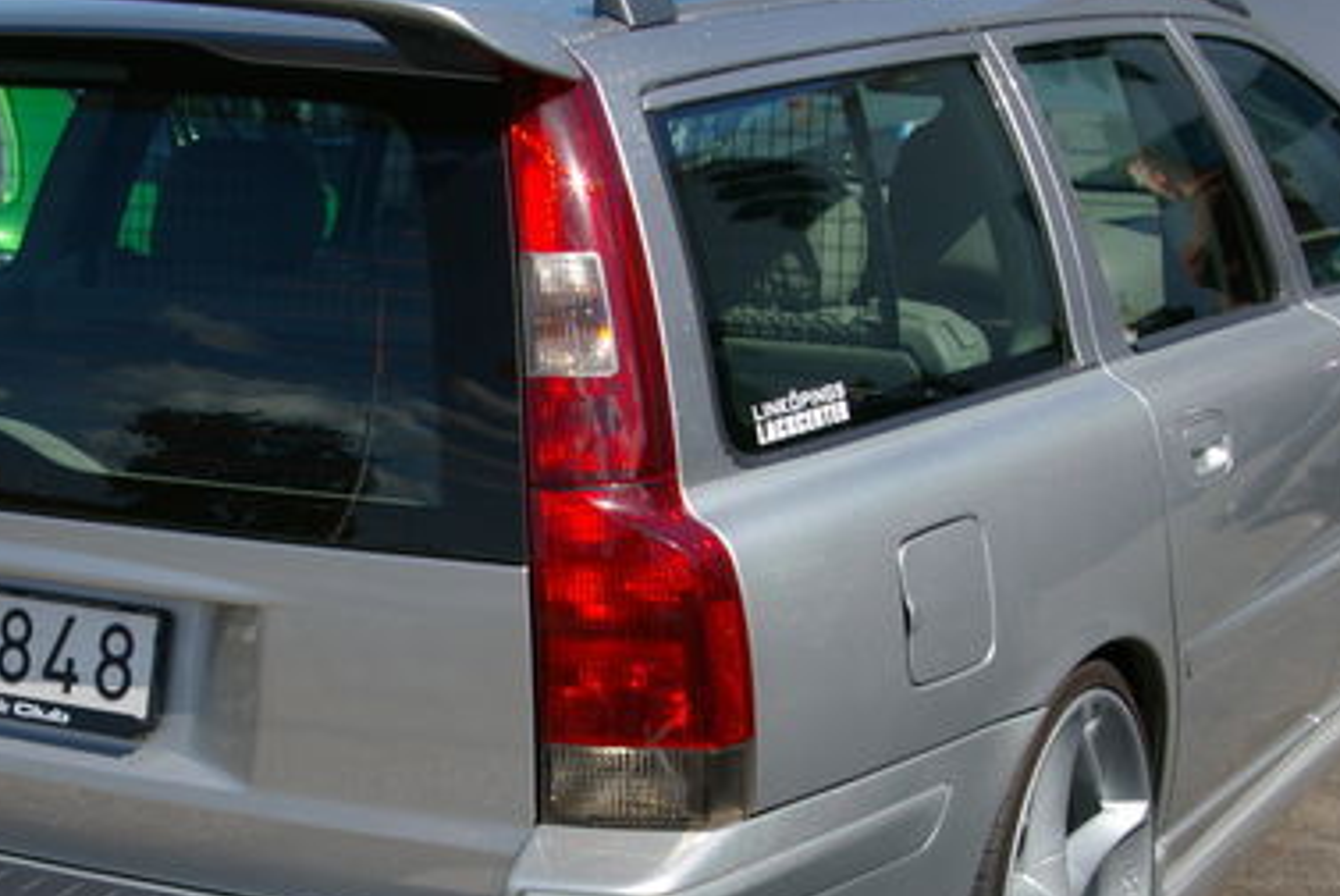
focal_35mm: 79
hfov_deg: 25.4
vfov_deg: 17.3
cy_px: 619
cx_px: 341
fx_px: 2937
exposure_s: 1/200
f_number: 11
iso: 200
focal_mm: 31
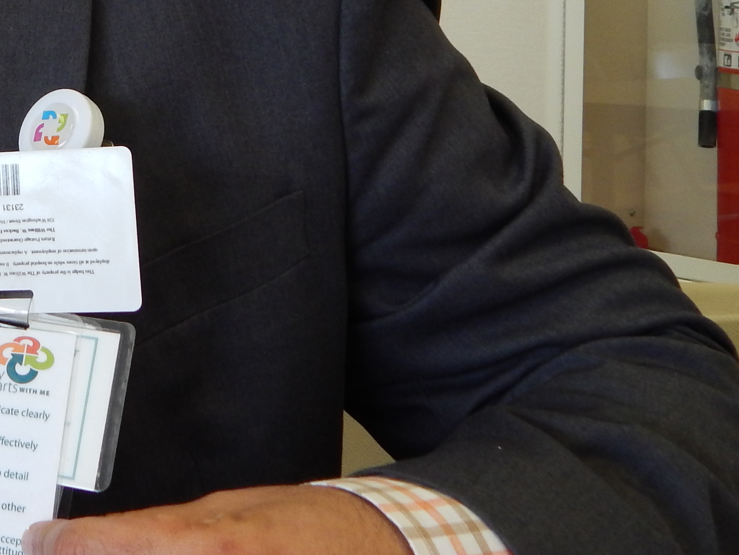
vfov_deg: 17.3
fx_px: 1751
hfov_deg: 21.8
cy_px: -73
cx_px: -186
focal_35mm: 82
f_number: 3.2
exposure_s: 1/30
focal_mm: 5.6
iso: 180
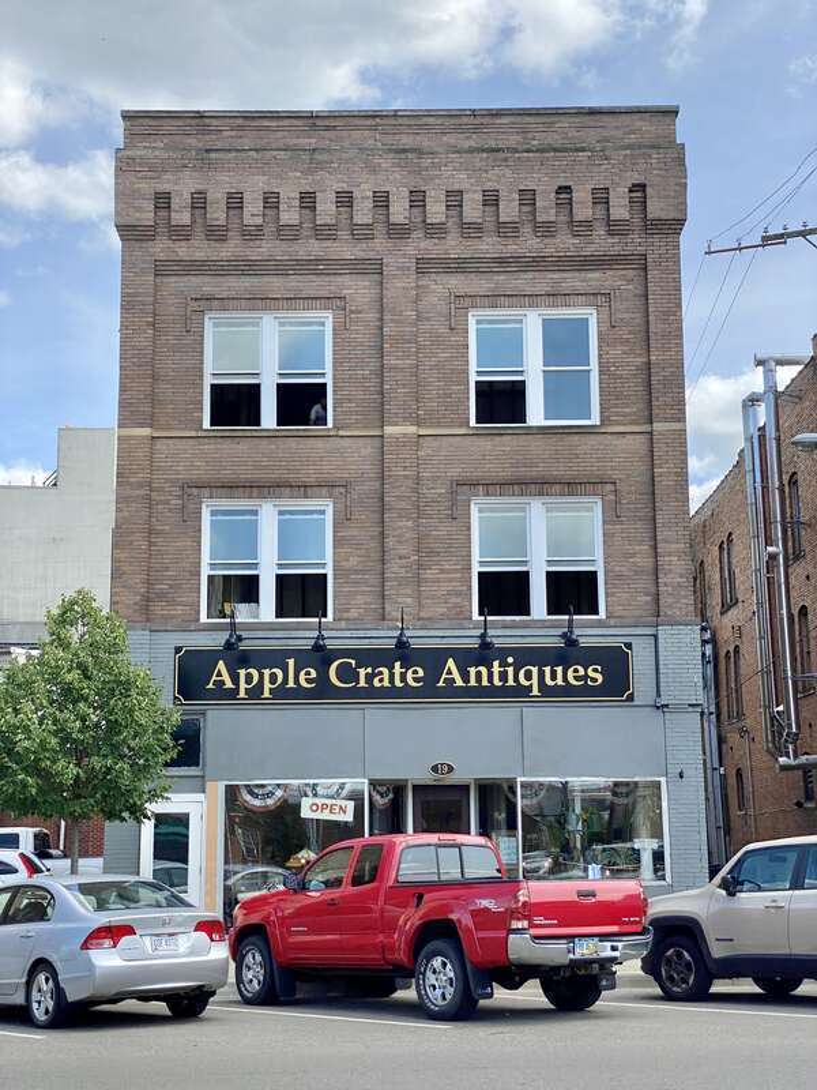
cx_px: 408
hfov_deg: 28.0
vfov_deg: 36.8
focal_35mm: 52
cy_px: 545
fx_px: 1636
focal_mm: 6
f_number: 2
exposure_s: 1/1453
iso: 20
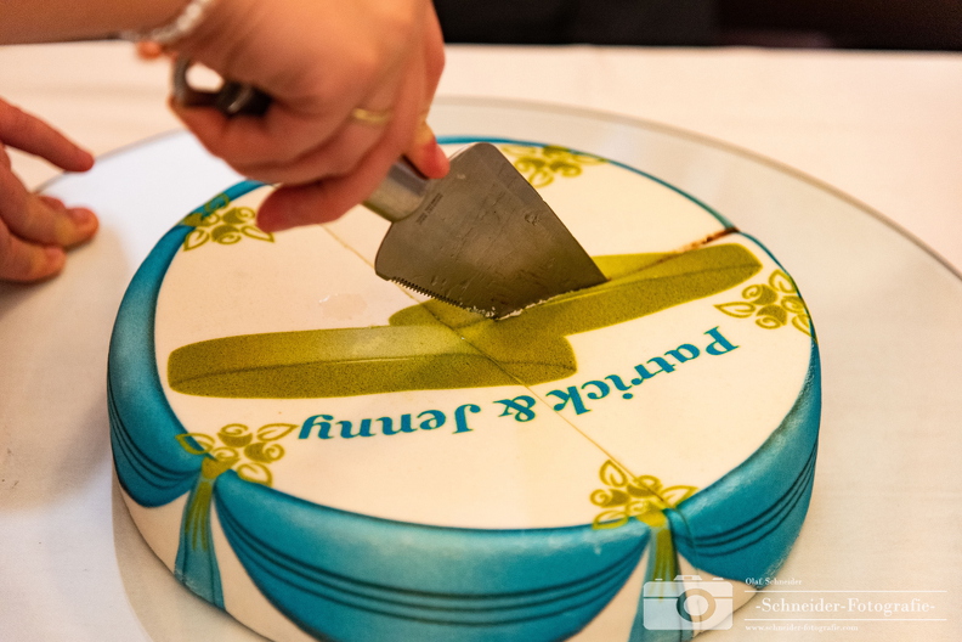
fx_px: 2806
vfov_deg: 13.0
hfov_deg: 19.5
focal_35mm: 105
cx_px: 481
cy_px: 321
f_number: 4
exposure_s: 1/60
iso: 2800
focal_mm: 105
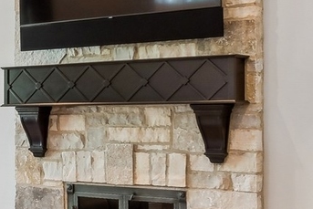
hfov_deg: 22.4
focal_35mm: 85
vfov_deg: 16.1
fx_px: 739
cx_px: -43
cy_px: 122
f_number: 8
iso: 250
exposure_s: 1/10
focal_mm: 12
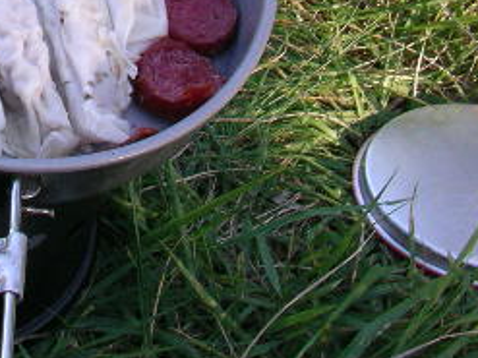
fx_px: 1325
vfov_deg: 15.2
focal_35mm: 96
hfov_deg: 19.3
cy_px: 50
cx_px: -89
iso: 100
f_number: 2.8
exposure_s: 1/60
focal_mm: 5.7
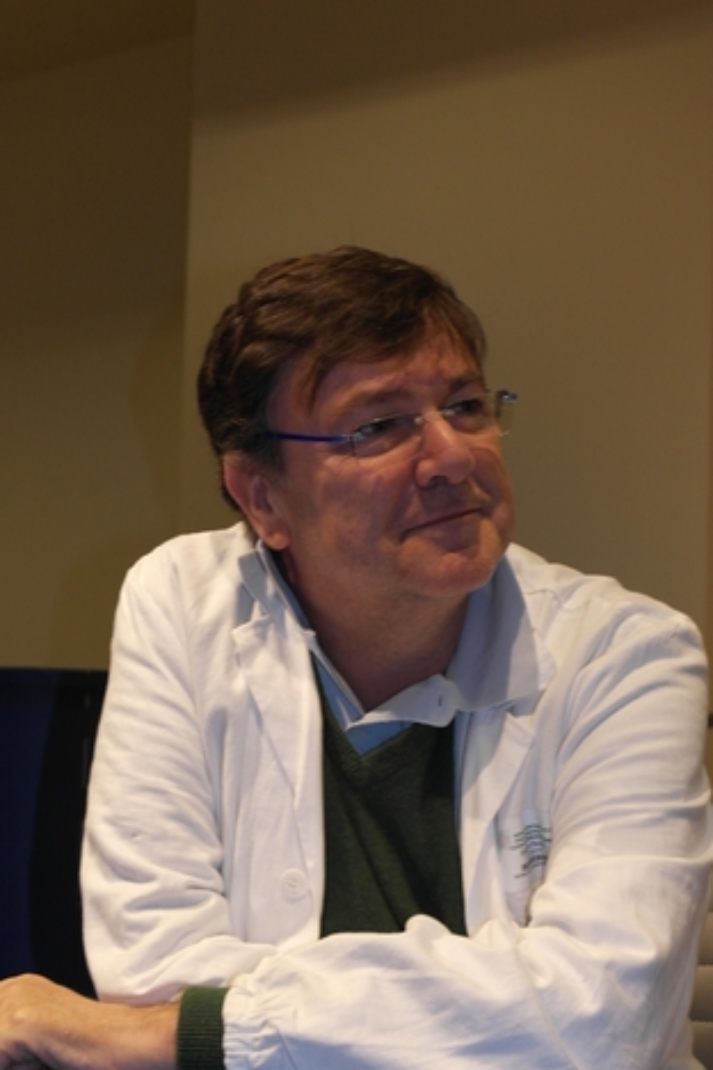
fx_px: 2020
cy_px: 663
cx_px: 368
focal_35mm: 68
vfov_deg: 29.5
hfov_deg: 20.0
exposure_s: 1/60
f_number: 4.5
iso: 400
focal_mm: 35
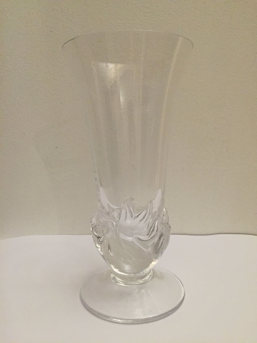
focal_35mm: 29
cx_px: 128
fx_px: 287
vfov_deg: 61.7
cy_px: 172
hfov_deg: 48.2
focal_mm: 4.15
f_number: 2.2
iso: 250
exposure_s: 1/25
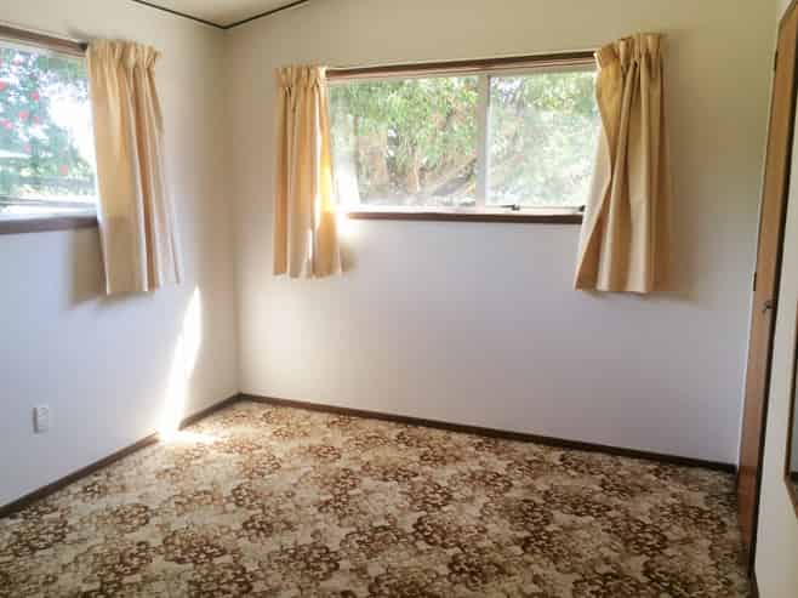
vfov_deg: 48.2
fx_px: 668
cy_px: 299
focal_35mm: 29
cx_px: 399
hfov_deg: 61.7
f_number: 2.2
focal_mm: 4.15
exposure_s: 1/100
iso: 50
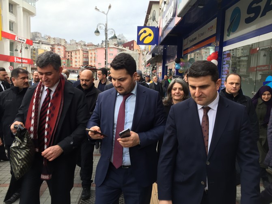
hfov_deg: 61.7
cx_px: 136
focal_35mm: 29
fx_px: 228
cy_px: 102
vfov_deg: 48.2
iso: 32
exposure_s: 1/100
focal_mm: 4.15
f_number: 2.2
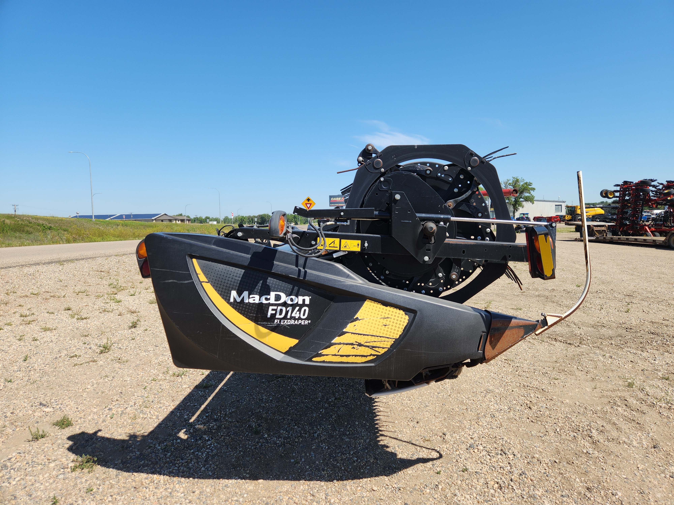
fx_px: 448
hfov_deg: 73.9
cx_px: 337
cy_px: 252
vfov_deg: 58.9
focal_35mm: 23
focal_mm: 5.4
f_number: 1.8
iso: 20
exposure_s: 1/1497
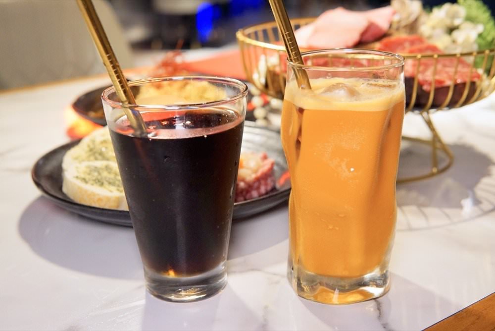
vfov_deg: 29.9
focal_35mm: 45
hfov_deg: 43.6
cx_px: 248
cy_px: 166
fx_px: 619
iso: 1000
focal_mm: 30
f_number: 4
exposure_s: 1/60
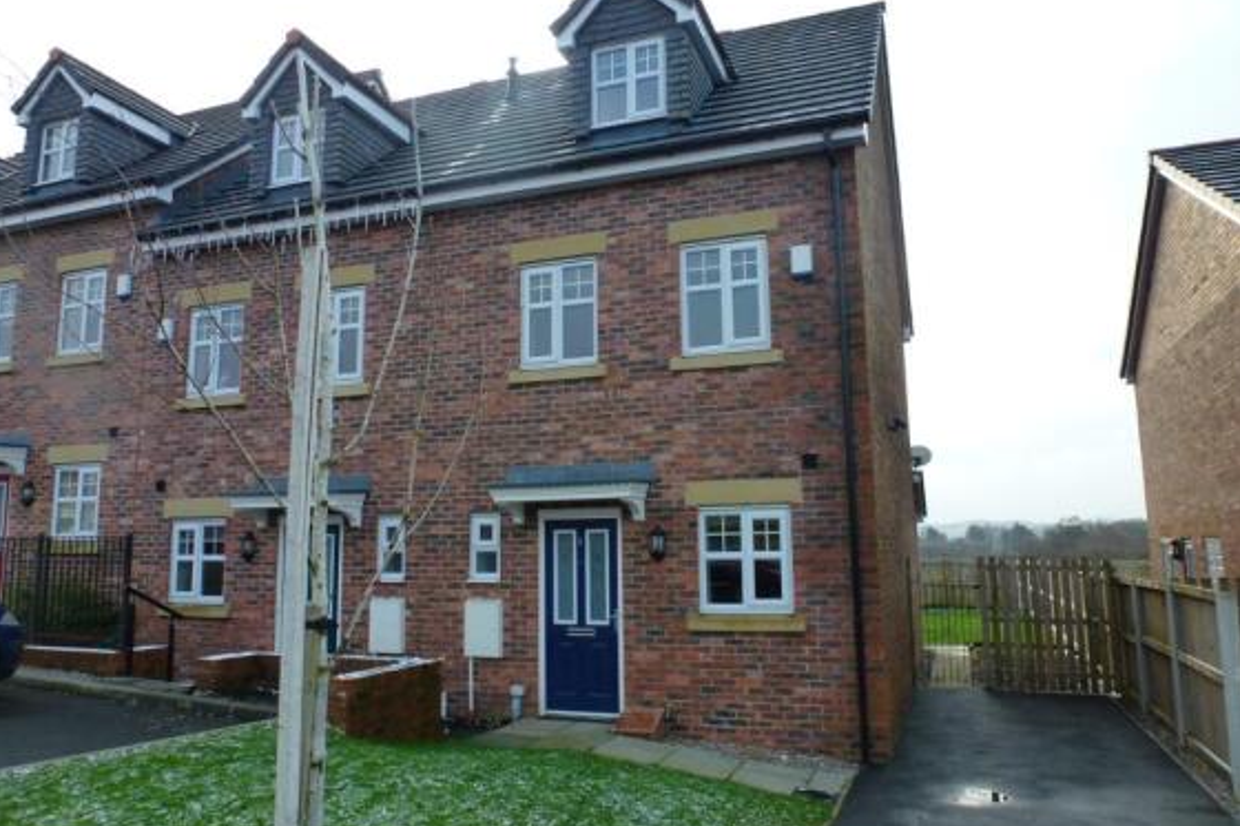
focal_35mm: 26
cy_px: 417
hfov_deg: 69.4
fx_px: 895
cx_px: 601
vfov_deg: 49.5
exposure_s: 1/160
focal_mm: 4.3
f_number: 4
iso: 160
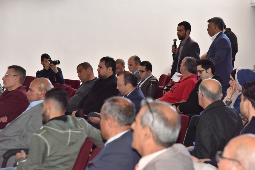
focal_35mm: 105
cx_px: 128
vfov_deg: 13.0
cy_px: 85
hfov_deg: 19.5
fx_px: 744
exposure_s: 1/200
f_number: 6.3
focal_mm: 105
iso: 2500
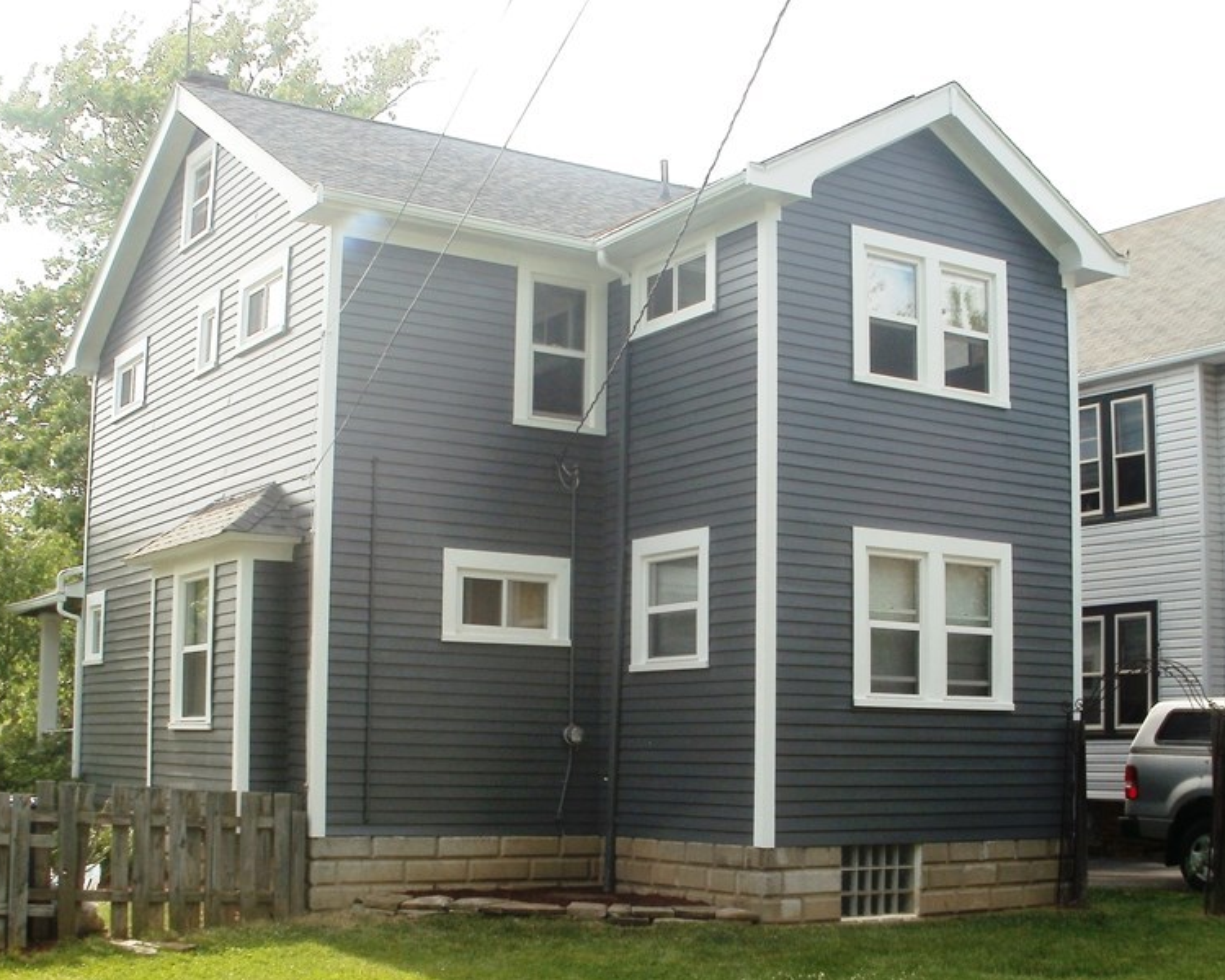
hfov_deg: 38.8
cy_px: 598
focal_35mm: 48
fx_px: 1740
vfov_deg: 31.3
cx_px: 658
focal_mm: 6.3
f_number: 5.6
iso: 100
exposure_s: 1/200
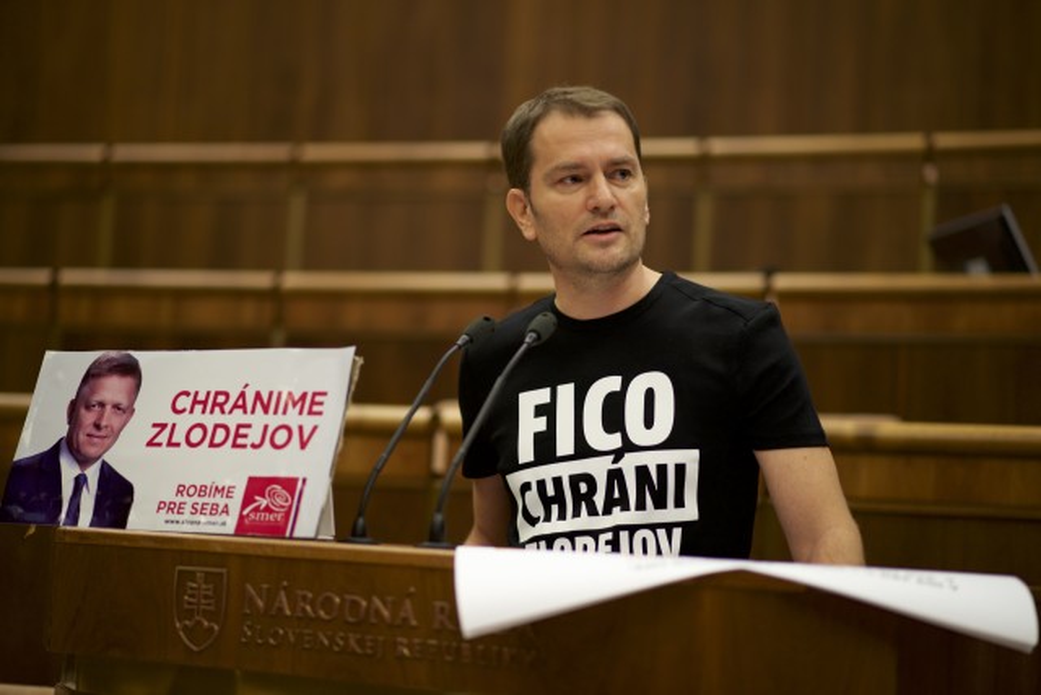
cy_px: 348
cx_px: 520
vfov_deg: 16.1
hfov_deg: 23.9
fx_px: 2458
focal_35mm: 85
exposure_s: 1/320
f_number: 1.8
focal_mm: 85
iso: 640
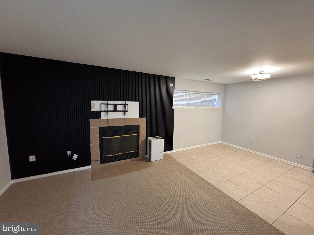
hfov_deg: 102.1
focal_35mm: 14
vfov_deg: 85.7
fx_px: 127
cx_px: 157
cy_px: 118
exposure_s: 1/60
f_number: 2.2
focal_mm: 2.22
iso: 640
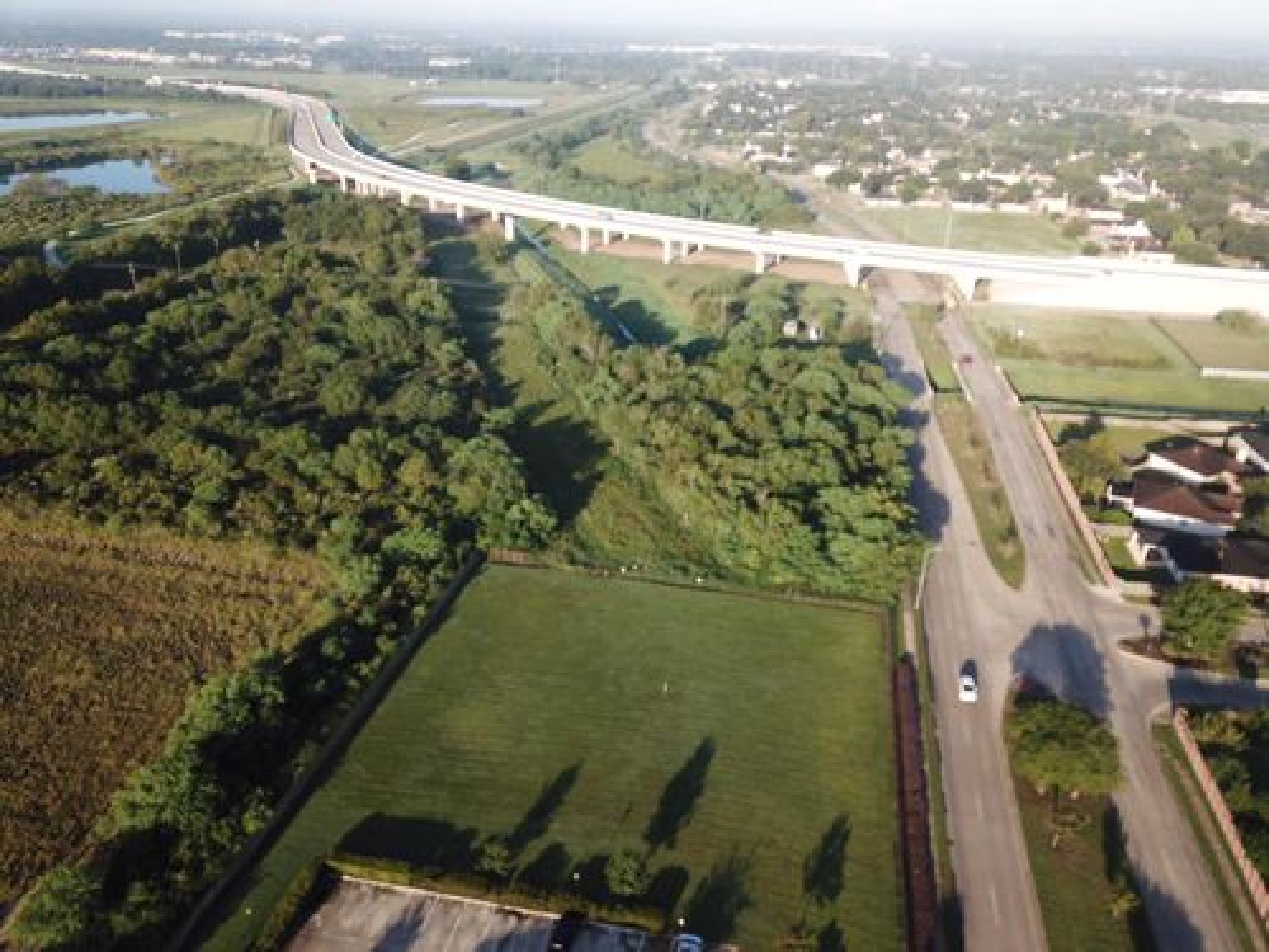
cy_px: 476
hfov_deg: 67.3
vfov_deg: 53.1
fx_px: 953
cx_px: 634
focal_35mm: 26
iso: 100
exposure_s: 1/627
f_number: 2.2
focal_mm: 4.73
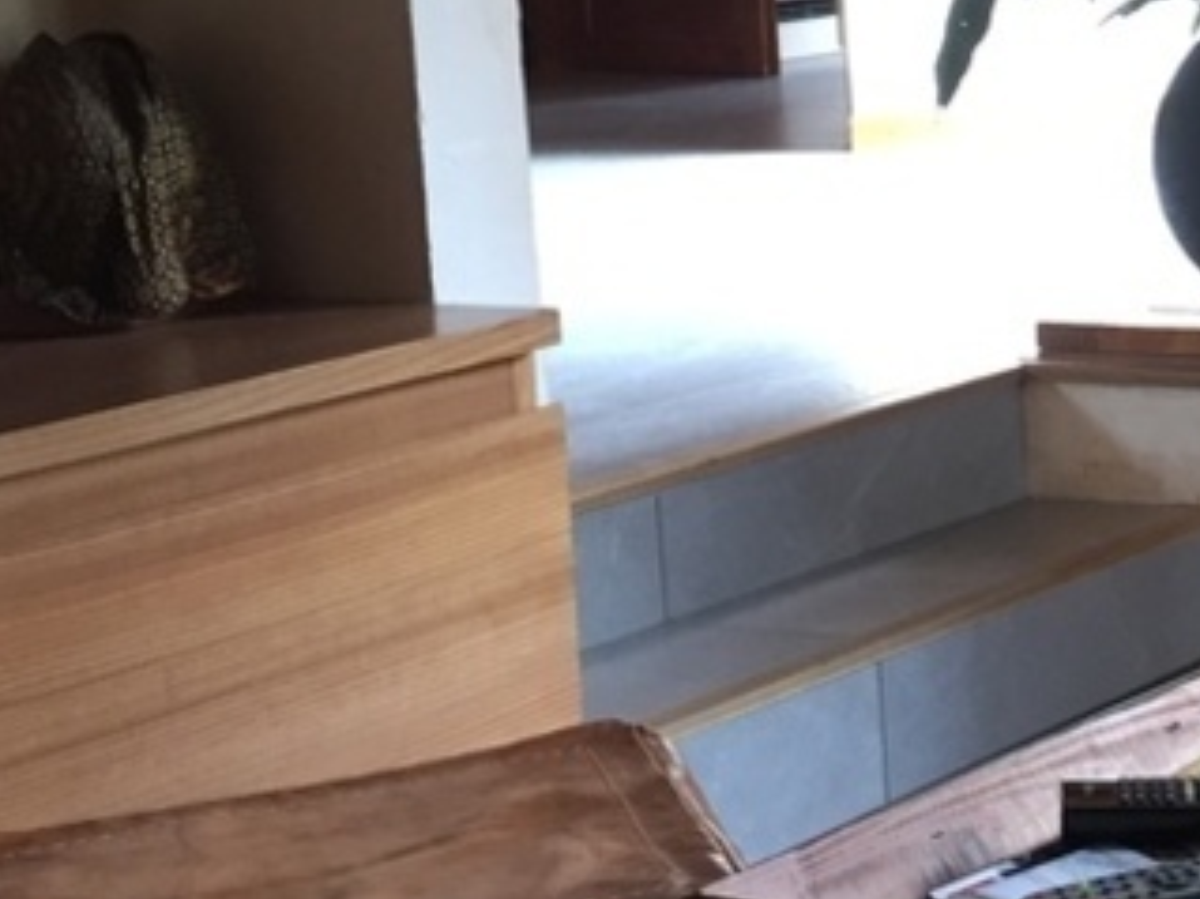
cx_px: 1730
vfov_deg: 15.6
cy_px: 45
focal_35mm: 93
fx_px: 3223
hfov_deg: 18.9
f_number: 2.2
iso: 125
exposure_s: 1/33
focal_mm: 4.15
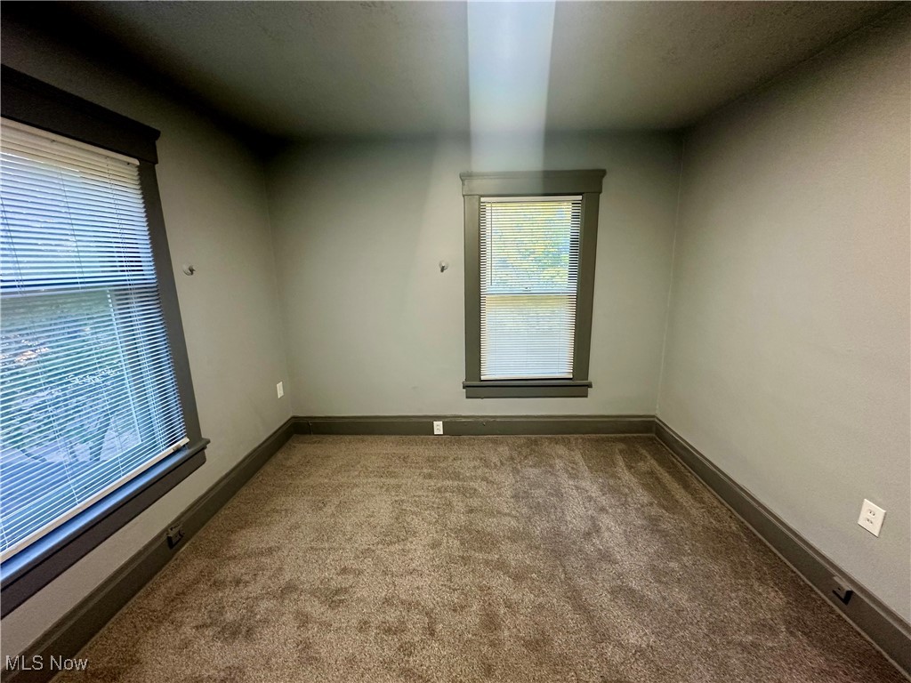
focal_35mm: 14
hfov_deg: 102.1
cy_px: 342
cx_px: 456
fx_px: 368
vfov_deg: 85.7
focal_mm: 2.22
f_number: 2.2
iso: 320
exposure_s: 1/60
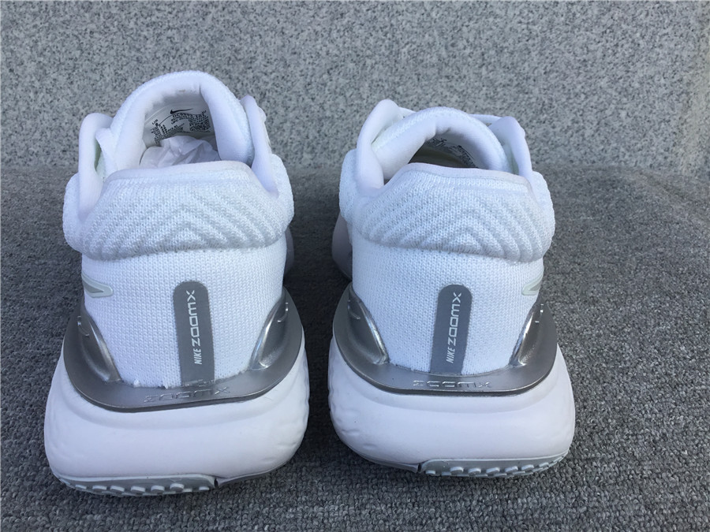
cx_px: 355
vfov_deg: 45.4
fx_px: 636
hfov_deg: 58.4
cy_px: 266
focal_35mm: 31
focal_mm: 3.3
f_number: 2.4
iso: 25
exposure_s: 1/362
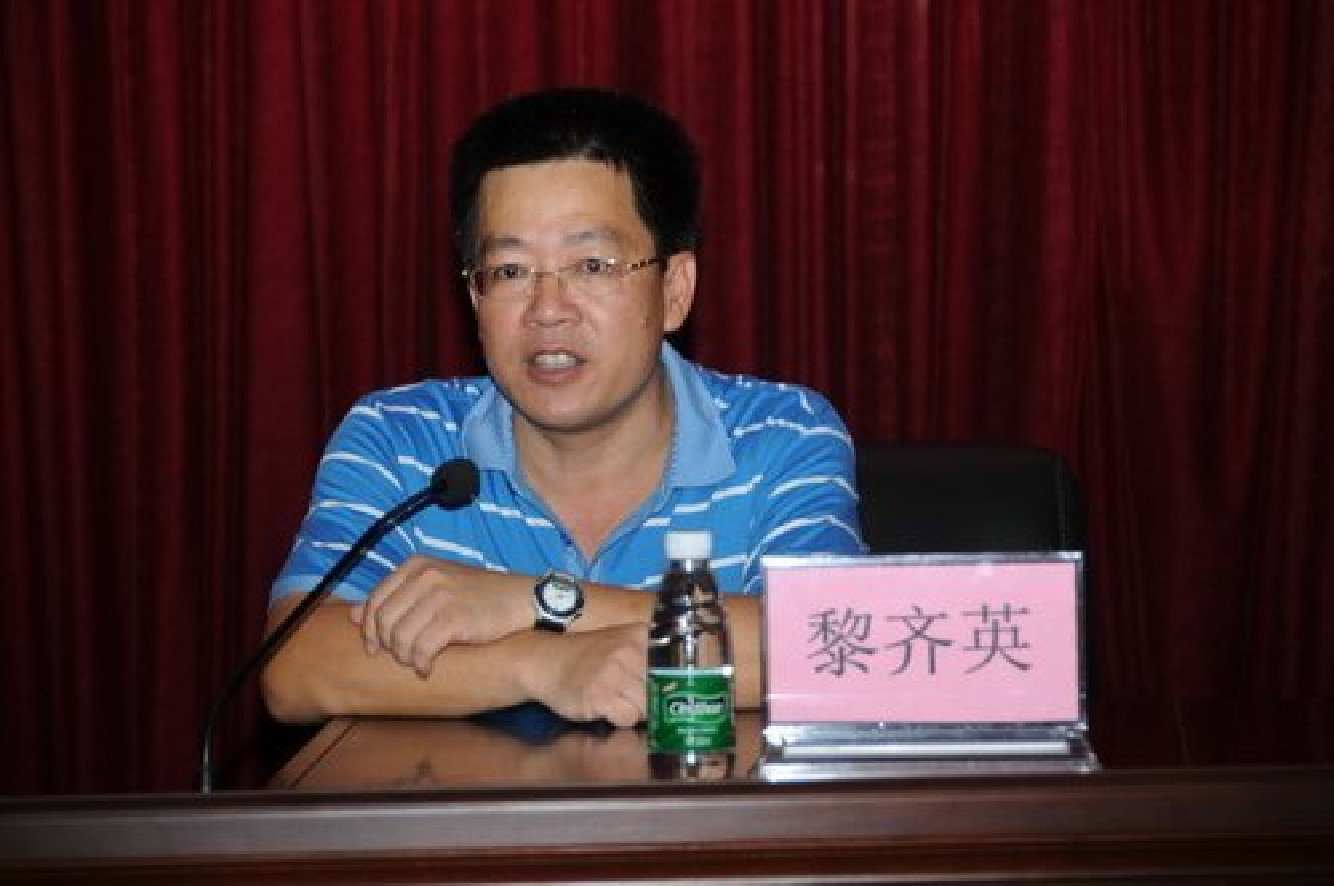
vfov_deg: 7.0
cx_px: 667
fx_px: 7216
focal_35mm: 195
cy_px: 443
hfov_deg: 10.6
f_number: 5.6
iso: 250
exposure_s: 1/60
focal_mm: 130
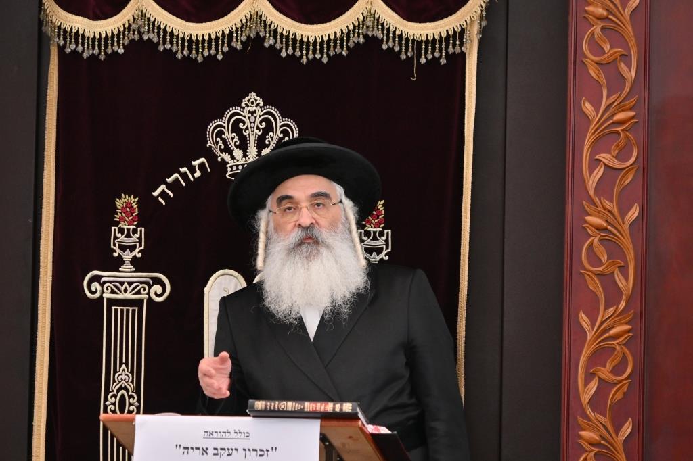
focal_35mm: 180
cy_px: 230
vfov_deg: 7.6
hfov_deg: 11.4
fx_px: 3464
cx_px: 346
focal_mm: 120
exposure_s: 1/400
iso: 640
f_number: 4
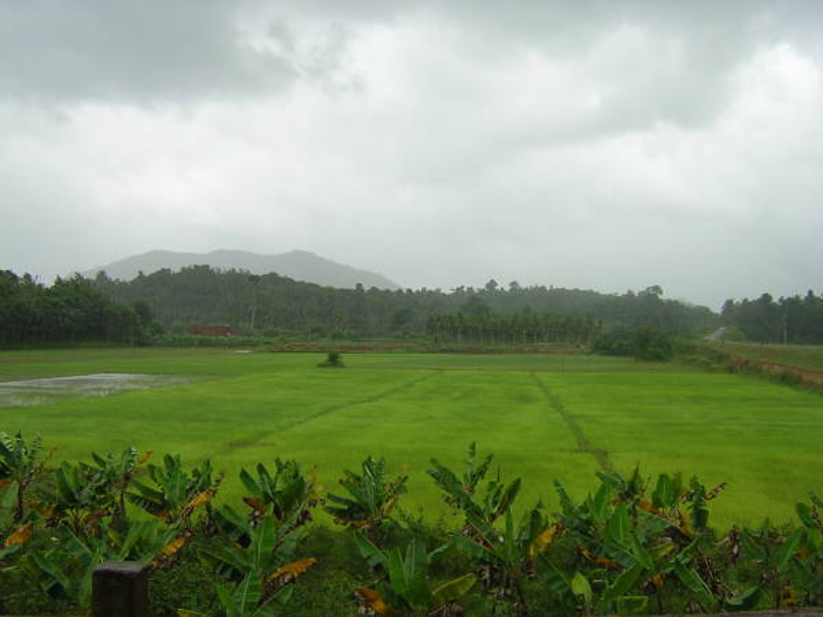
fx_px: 856
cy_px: 308
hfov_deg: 51.4
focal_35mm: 36
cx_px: 412
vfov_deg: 39.7
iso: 100
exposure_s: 1/152
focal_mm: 4.7
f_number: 5.2
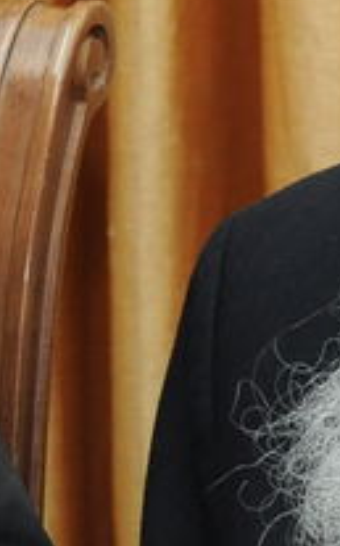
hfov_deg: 5.0
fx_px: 3892
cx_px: -74
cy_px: 194
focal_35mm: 262
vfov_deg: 8.0
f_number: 5
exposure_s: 1/125
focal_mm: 38
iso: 2000
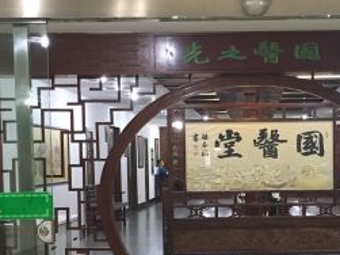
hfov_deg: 23.8
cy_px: 203
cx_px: 260
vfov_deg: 18.0
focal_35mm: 81
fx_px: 795
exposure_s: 1/25
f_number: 2.2
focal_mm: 4.15
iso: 200
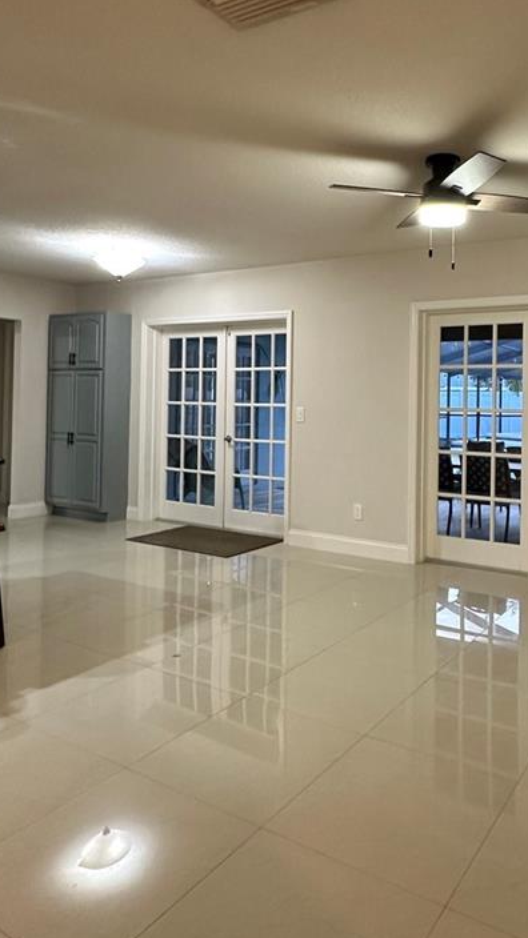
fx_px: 647
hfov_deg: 43.1
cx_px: 389
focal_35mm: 26
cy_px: 389
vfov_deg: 71.4
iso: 400
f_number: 2.2
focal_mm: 2.22
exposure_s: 1/60
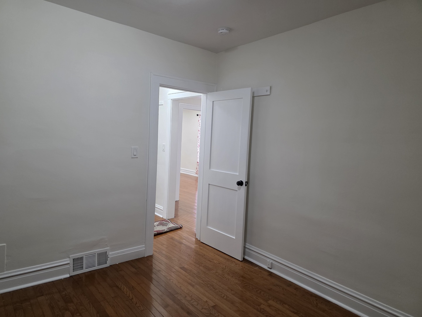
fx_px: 280
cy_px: 158
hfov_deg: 73.9
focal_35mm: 23
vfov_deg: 58.9
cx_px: 211
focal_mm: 6.3
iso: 320
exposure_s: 1/120
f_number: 1.7
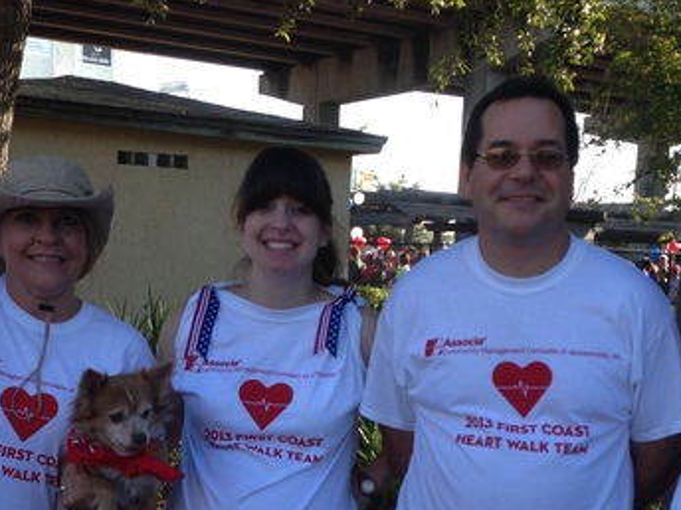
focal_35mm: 69
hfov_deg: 28.2
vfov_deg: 20.8
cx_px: 331
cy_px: 478
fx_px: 1357
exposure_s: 1/314
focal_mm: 4.12
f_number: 2.4
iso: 50
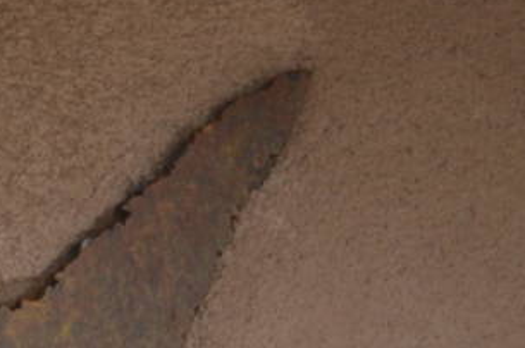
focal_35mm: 433
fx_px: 6296
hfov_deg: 4.6
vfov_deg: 3.2
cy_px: 284
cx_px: -783
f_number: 5.6
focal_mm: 55
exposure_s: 1/100
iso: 400
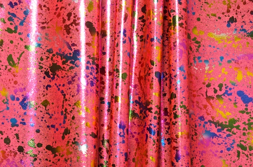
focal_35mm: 75
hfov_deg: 27.1
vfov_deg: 18.1
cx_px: 126
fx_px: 526
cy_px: 84
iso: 400
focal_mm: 50
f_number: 11
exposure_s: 1/640
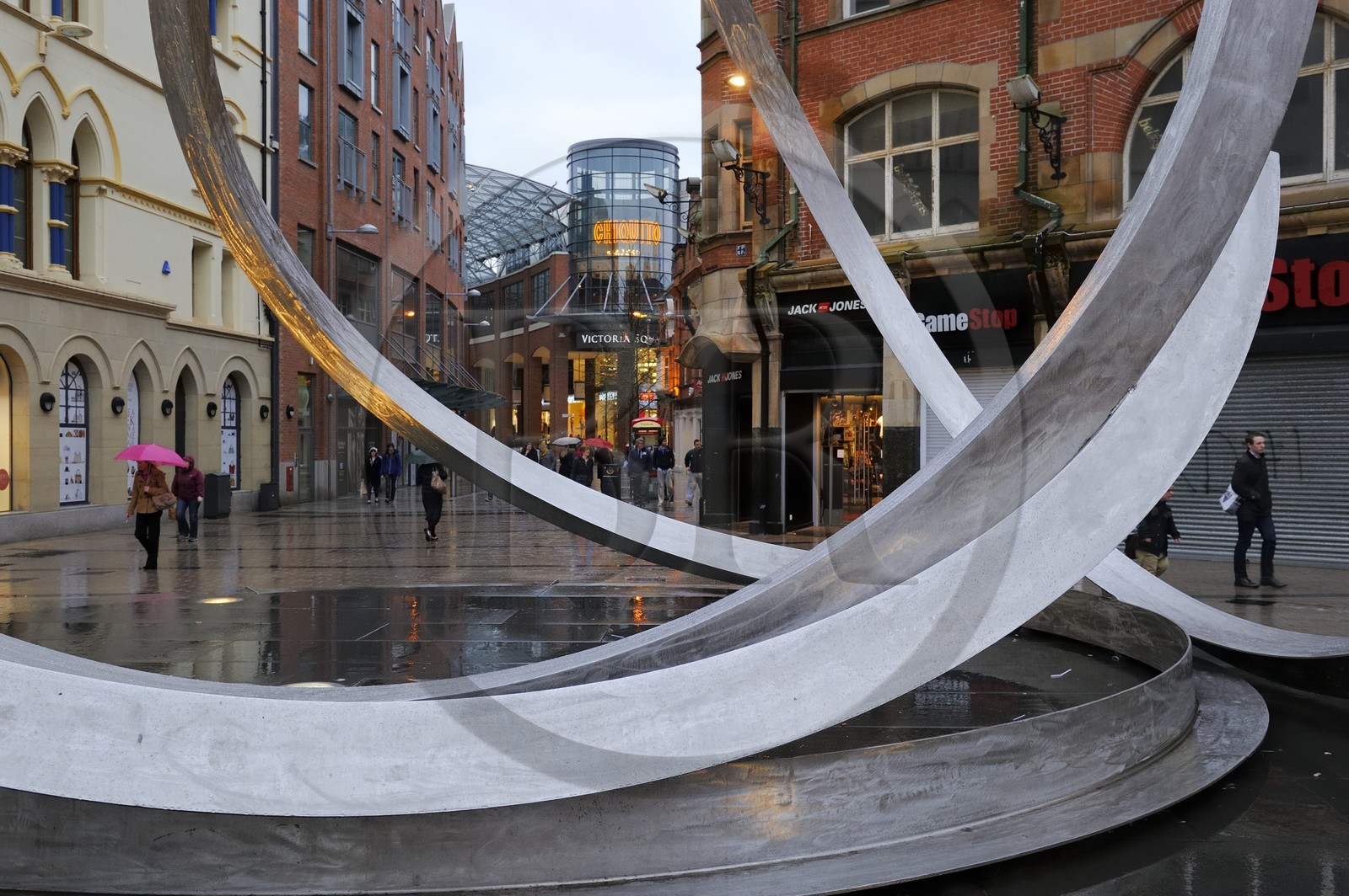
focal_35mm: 34
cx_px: 674
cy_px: 448
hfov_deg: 55.8
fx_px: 1273
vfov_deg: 38.8
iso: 1600
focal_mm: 34
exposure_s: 1/100
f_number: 8
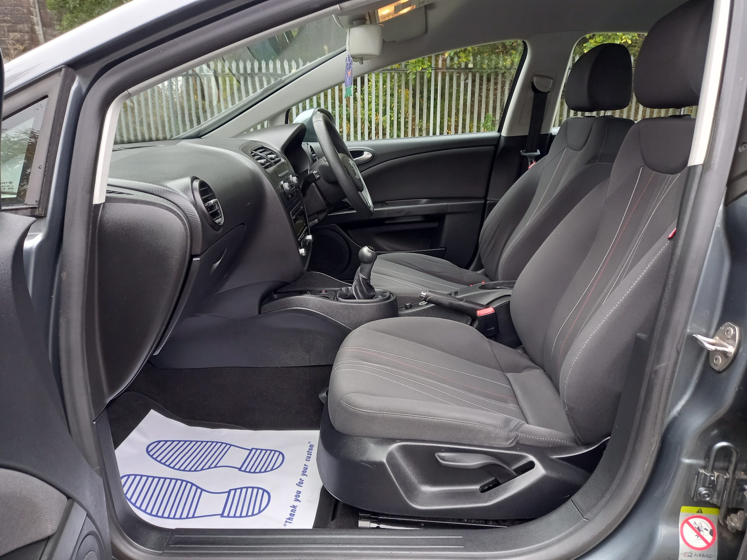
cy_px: 280
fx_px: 539
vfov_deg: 54.9
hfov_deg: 69.4
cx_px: 374
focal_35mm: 25
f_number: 2
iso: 160
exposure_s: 1/60
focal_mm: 4.6
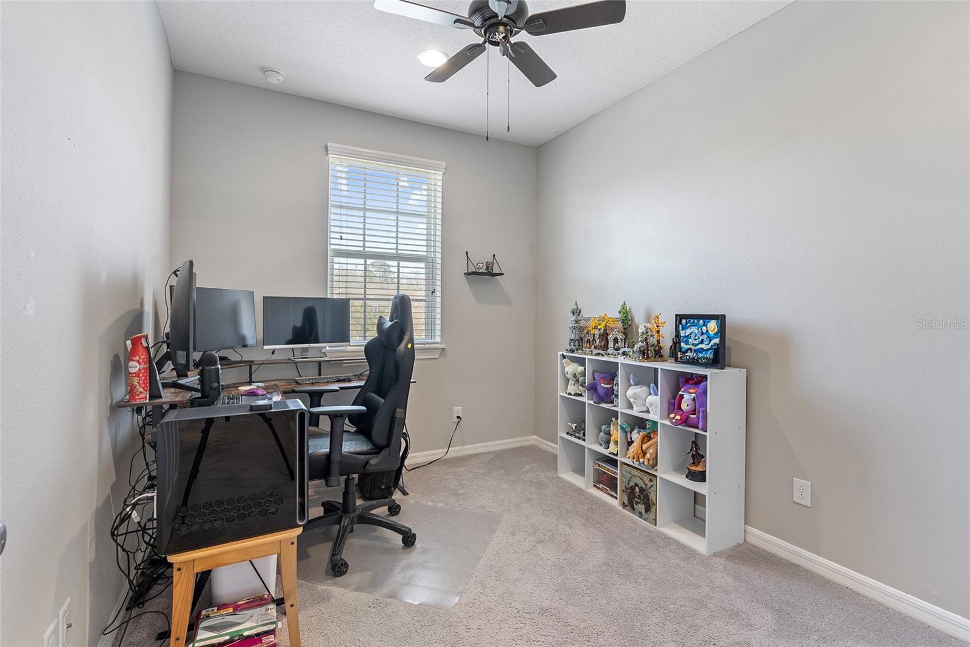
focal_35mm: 16
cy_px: 324
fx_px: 431
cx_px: 485
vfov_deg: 73.8
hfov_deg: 96.7
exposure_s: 1/1.67
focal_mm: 16
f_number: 8
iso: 400
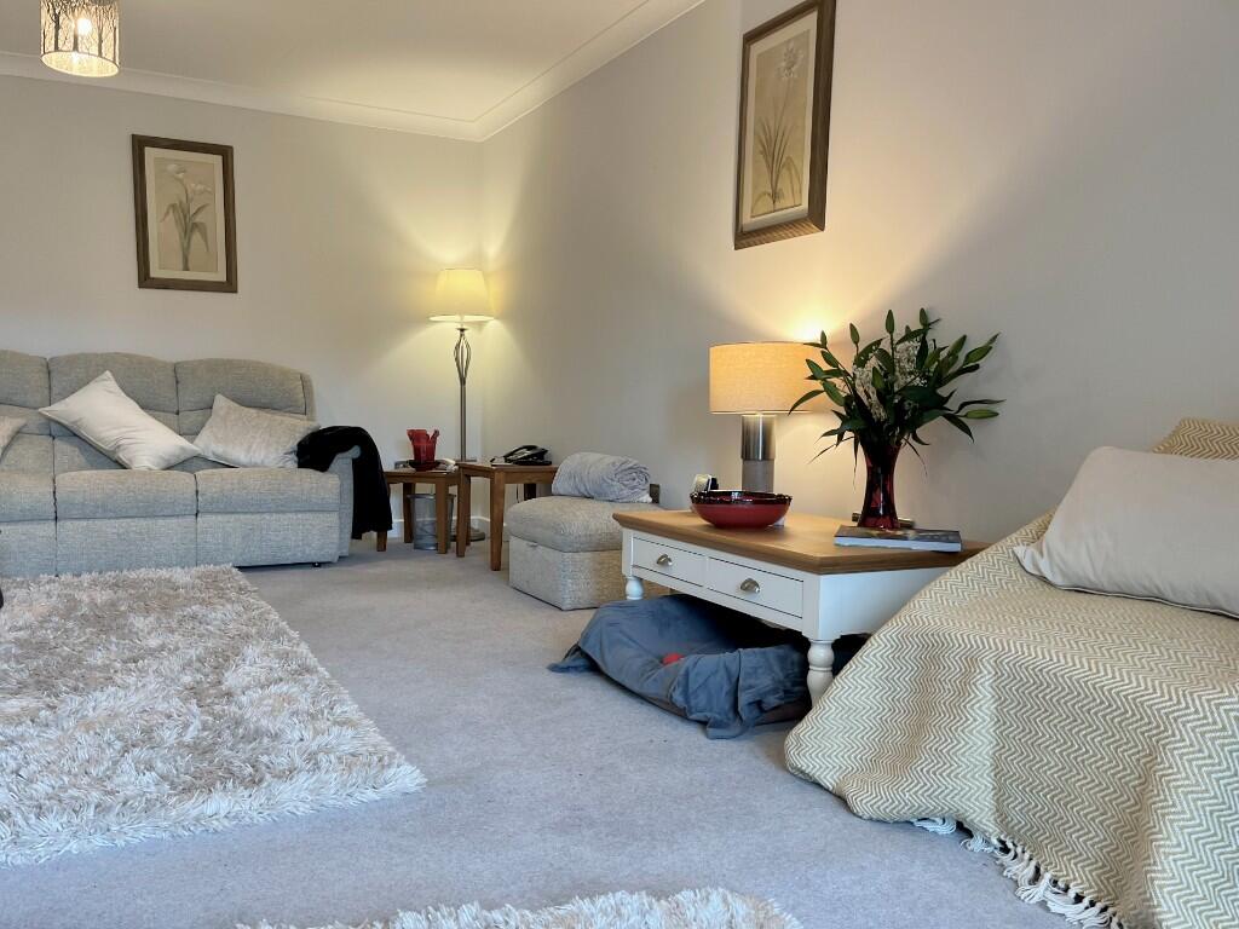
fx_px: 931
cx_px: 620
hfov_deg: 67.3
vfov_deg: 53.1
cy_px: 464
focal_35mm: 26
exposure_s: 1/100
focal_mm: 5.1
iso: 125
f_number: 1.6
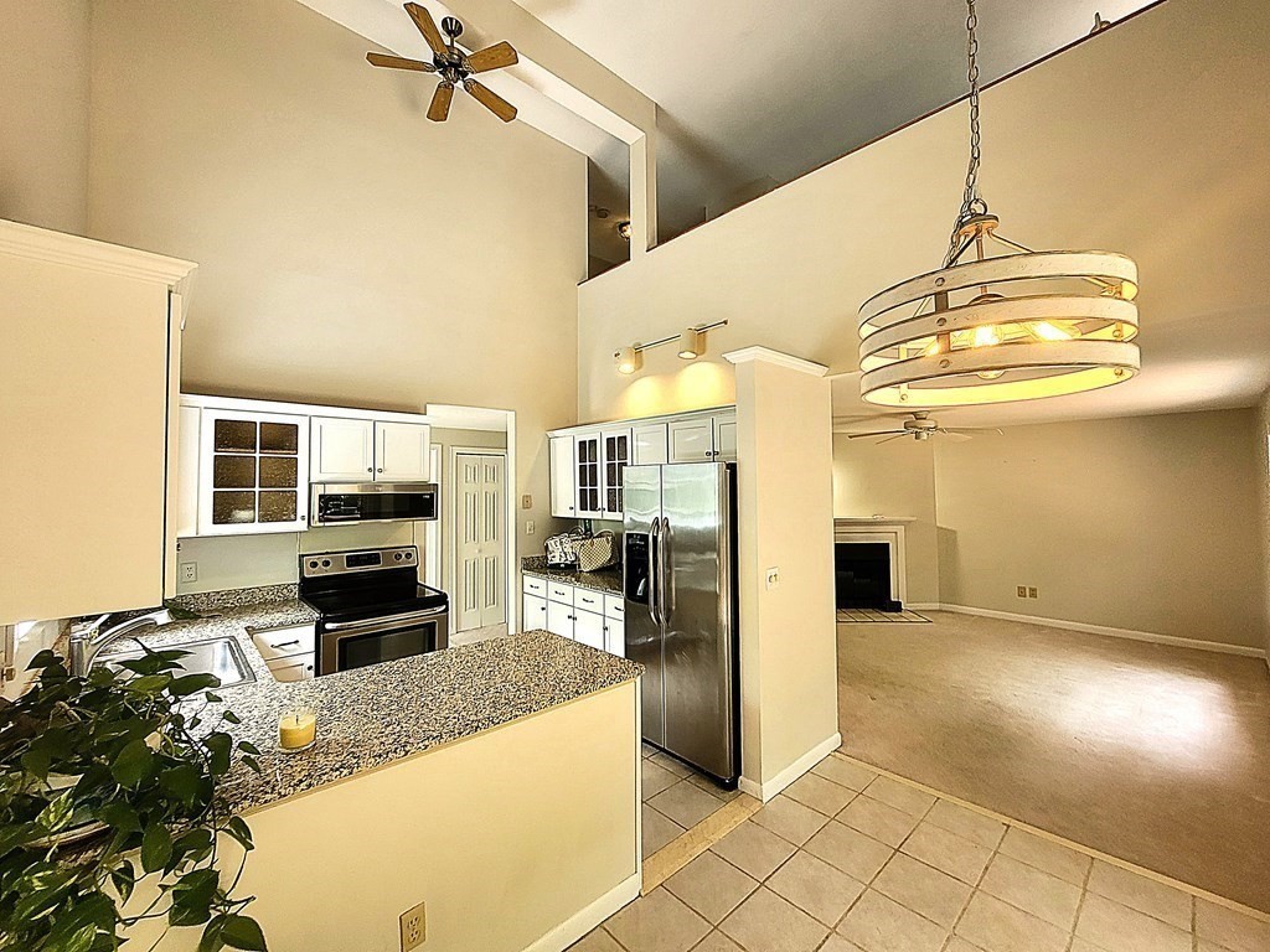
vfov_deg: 89.9
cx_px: 635
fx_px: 477
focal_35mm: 13
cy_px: 476
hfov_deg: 106.2
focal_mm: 2.2
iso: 200
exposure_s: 1/60.2
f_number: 2.2
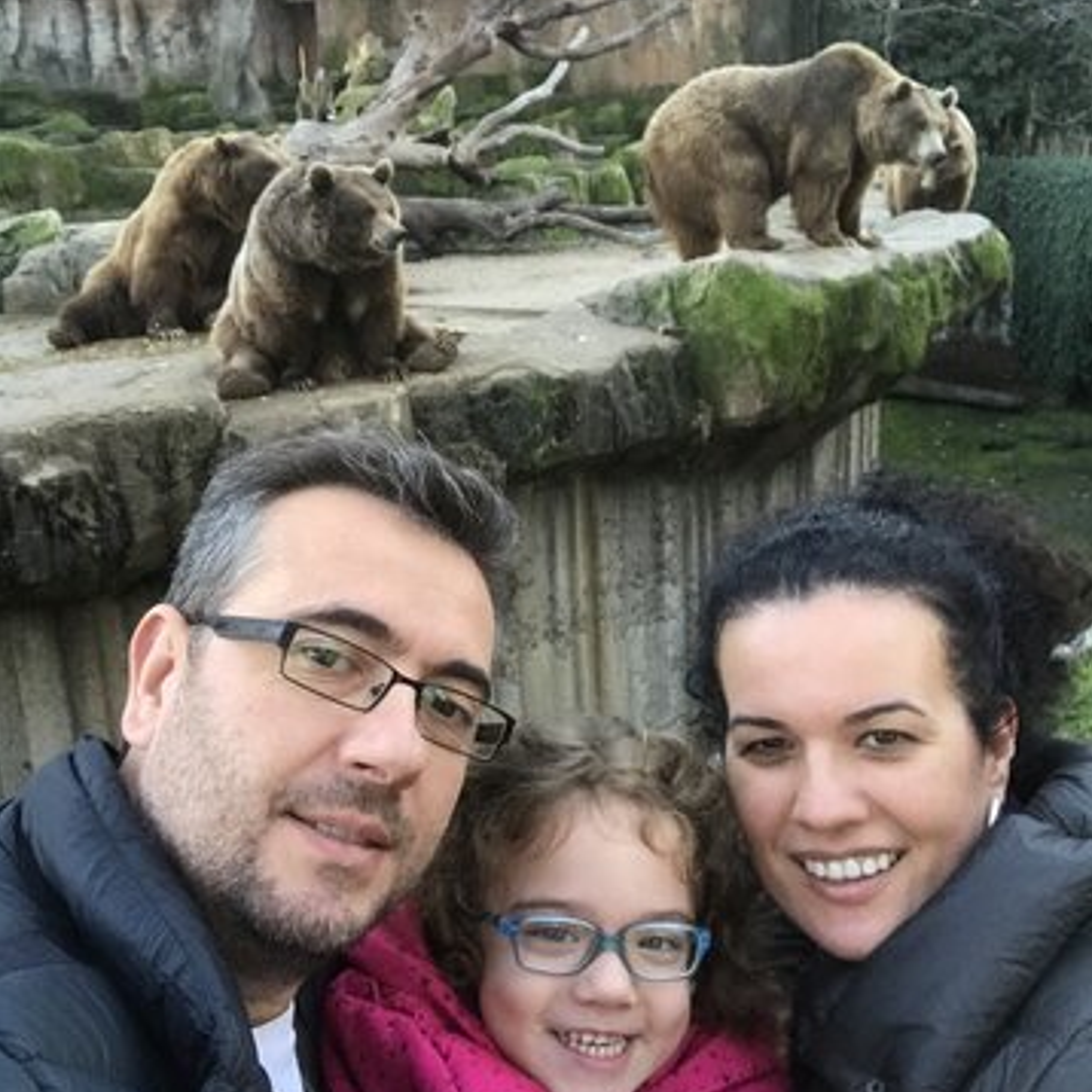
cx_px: 544
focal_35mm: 38
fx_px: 1356
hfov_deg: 43.9
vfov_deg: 43.8
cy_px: 522
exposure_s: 1/33
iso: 40
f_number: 2.2
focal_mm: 2.87
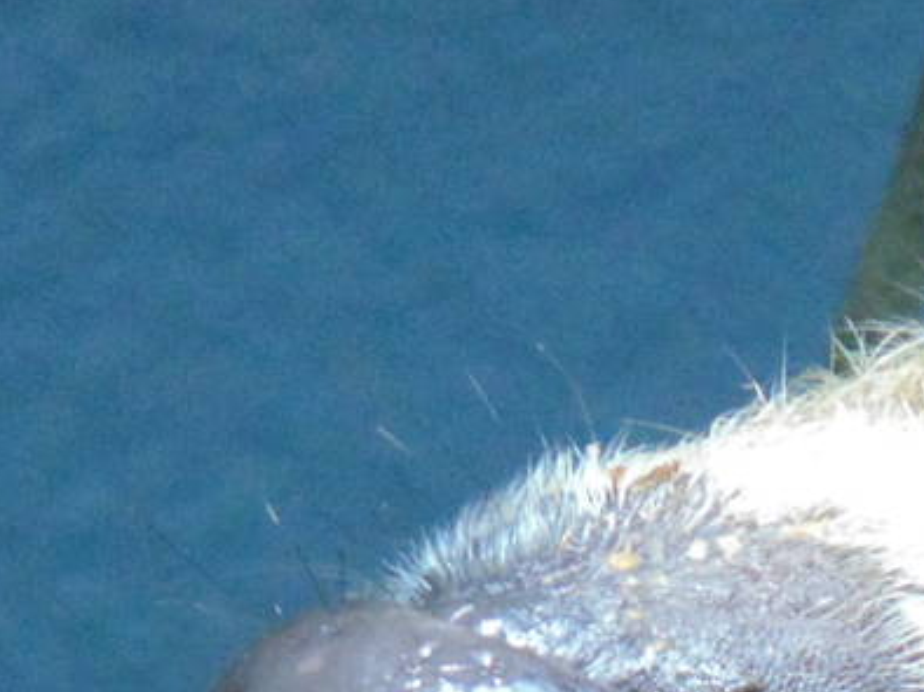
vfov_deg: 1.0
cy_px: 1351
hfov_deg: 1.4
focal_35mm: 1455
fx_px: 38814
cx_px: 1182
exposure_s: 1/60
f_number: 6
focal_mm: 64.1
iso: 500
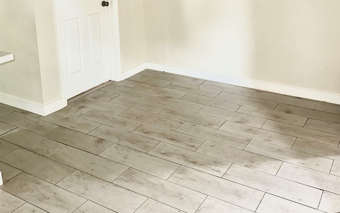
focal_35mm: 40
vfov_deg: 30.8
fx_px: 371
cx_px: 168
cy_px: 29
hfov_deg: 49.3
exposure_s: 1/11
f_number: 1.78
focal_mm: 6.86
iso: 200
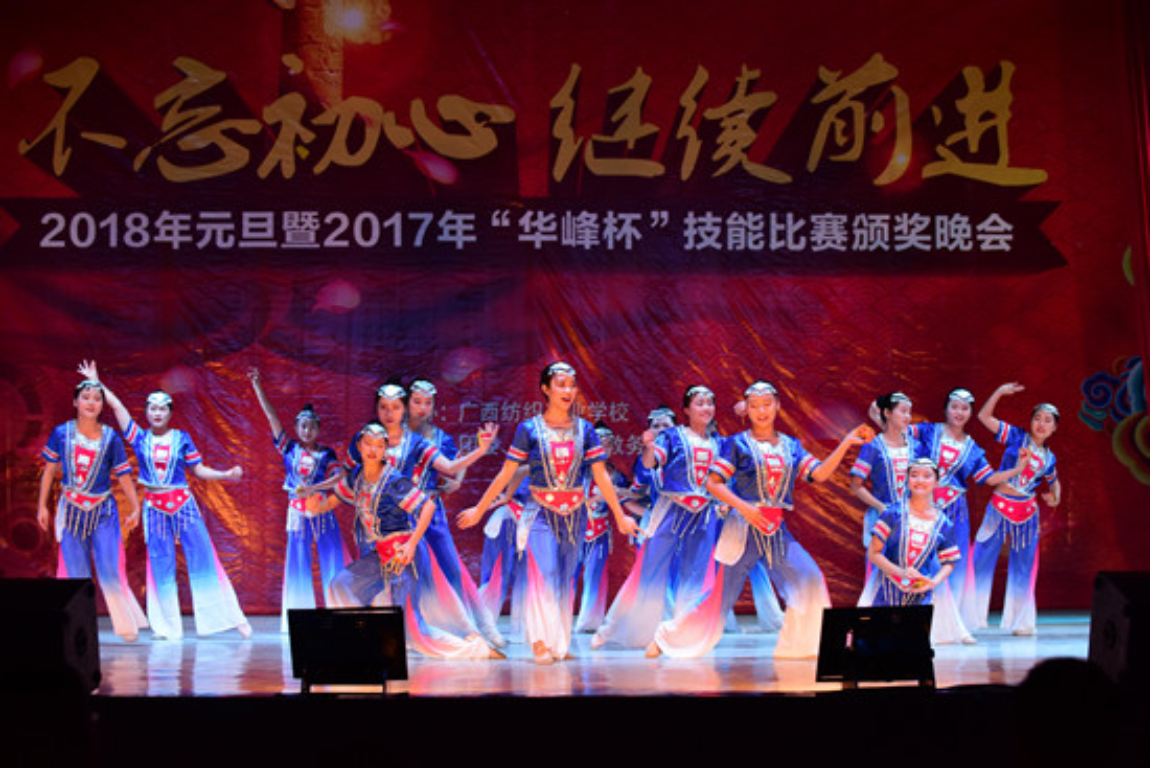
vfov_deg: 16.7
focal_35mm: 82
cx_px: 575
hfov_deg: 24.8
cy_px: 384
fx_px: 2620
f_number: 3.5
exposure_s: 1/100
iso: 1600
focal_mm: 82
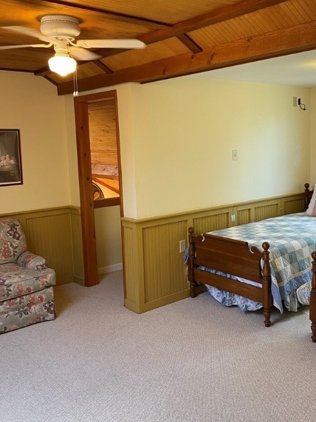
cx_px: 212
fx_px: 426
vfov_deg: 52.6
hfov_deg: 40.2
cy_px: 194
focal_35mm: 35
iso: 80
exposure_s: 1/60
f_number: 1.8
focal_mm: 4.25
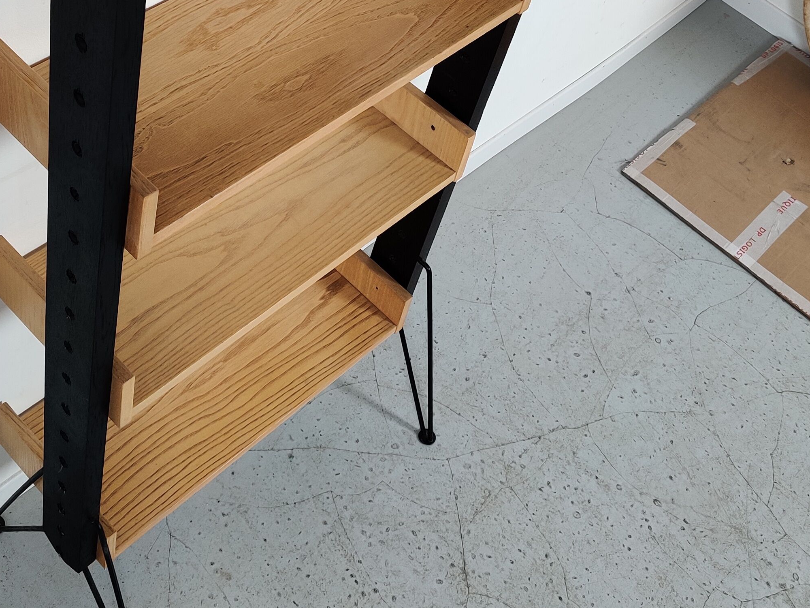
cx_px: 313
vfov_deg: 26.5
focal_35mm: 54
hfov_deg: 35.4
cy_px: 124
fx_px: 1264
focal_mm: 4.75
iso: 250
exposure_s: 1/100
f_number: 1.65
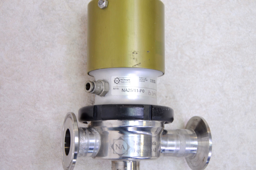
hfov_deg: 27.0
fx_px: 533
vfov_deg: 18.1
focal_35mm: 75
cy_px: 85
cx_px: 128
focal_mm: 50
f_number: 6.3
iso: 200
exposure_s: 1/10
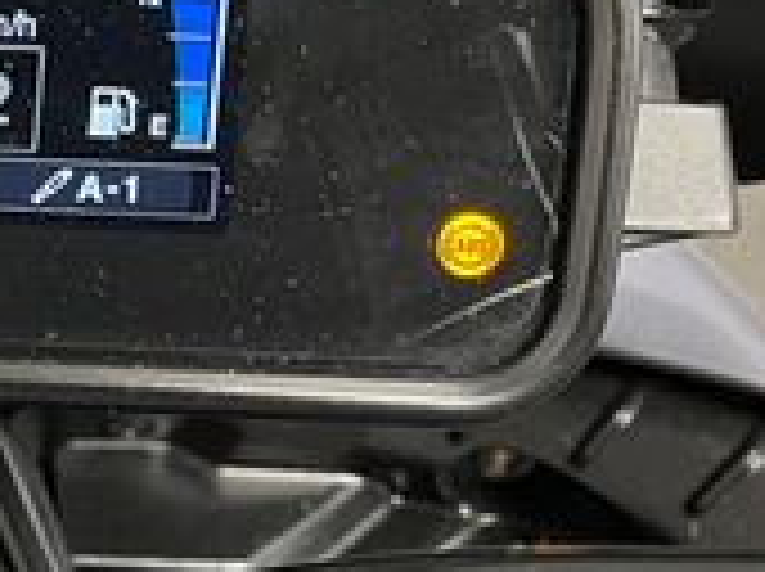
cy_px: 297
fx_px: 2163
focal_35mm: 98
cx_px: -472
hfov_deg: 17.5
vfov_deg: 15.1
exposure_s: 1/57
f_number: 1.6
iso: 400
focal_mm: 5.1
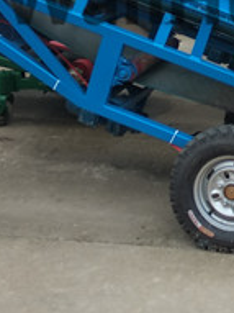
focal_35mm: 87
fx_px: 785
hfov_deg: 16.4
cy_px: 0
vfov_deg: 21.7
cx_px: 270
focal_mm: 3.81
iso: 100
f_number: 2.2
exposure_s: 1/185
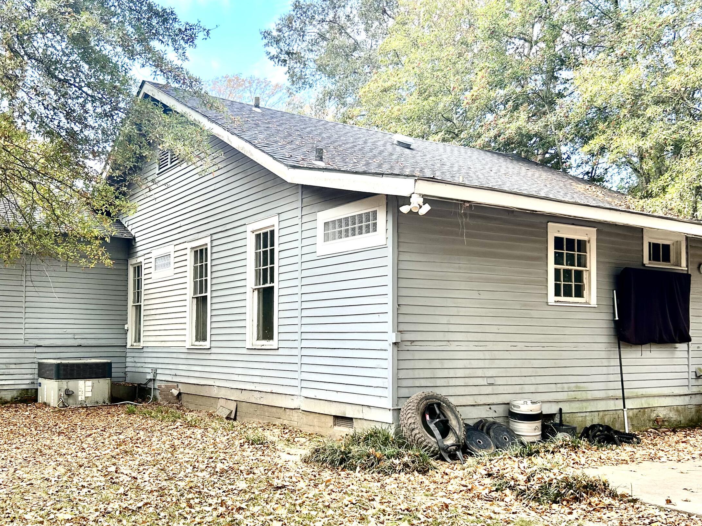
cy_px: 320
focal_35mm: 36
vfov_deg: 39.5
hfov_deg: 51.1
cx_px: 292
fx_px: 730
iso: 50
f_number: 1.5
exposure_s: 1/333
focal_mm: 5.7
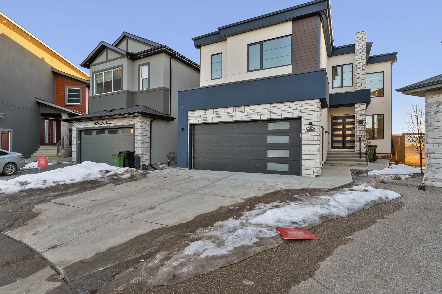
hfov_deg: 88.7
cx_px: 215
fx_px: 226
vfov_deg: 66.1
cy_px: 142
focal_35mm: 18
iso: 500
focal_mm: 17.4
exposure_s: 1/160
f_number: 6.3
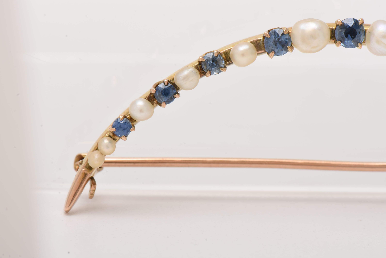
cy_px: 129
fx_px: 1368
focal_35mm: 128
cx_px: 193
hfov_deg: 16.1
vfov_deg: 10.8
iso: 100
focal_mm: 85
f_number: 22
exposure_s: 1/125
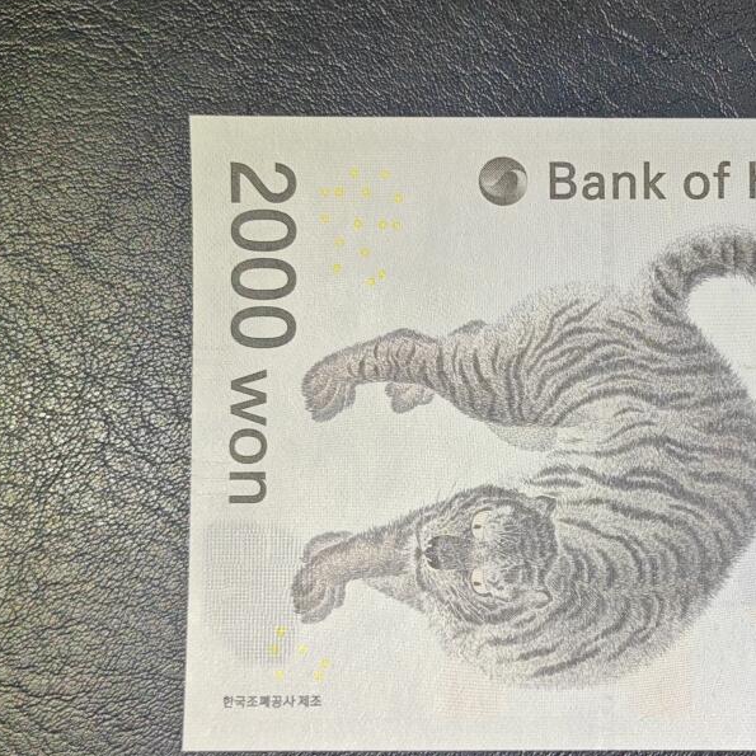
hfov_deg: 30.5
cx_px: 756
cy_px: 443
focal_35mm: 52
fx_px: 1285
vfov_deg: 32.7
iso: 50
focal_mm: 5.3
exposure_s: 1/150
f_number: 1.9
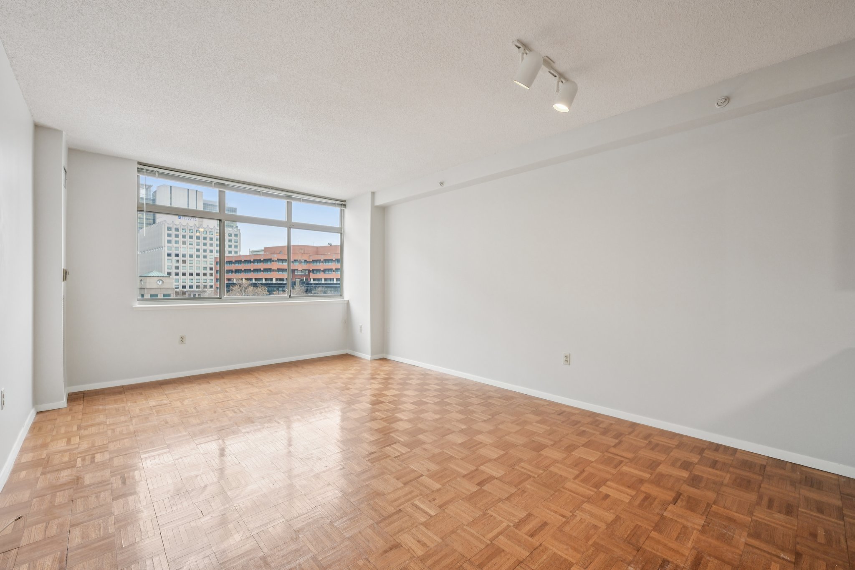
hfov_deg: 98.5
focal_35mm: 16
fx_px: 368
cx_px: 428
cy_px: 285
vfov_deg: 75.5
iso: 400
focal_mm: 15.5
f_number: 7.1
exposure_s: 1/60
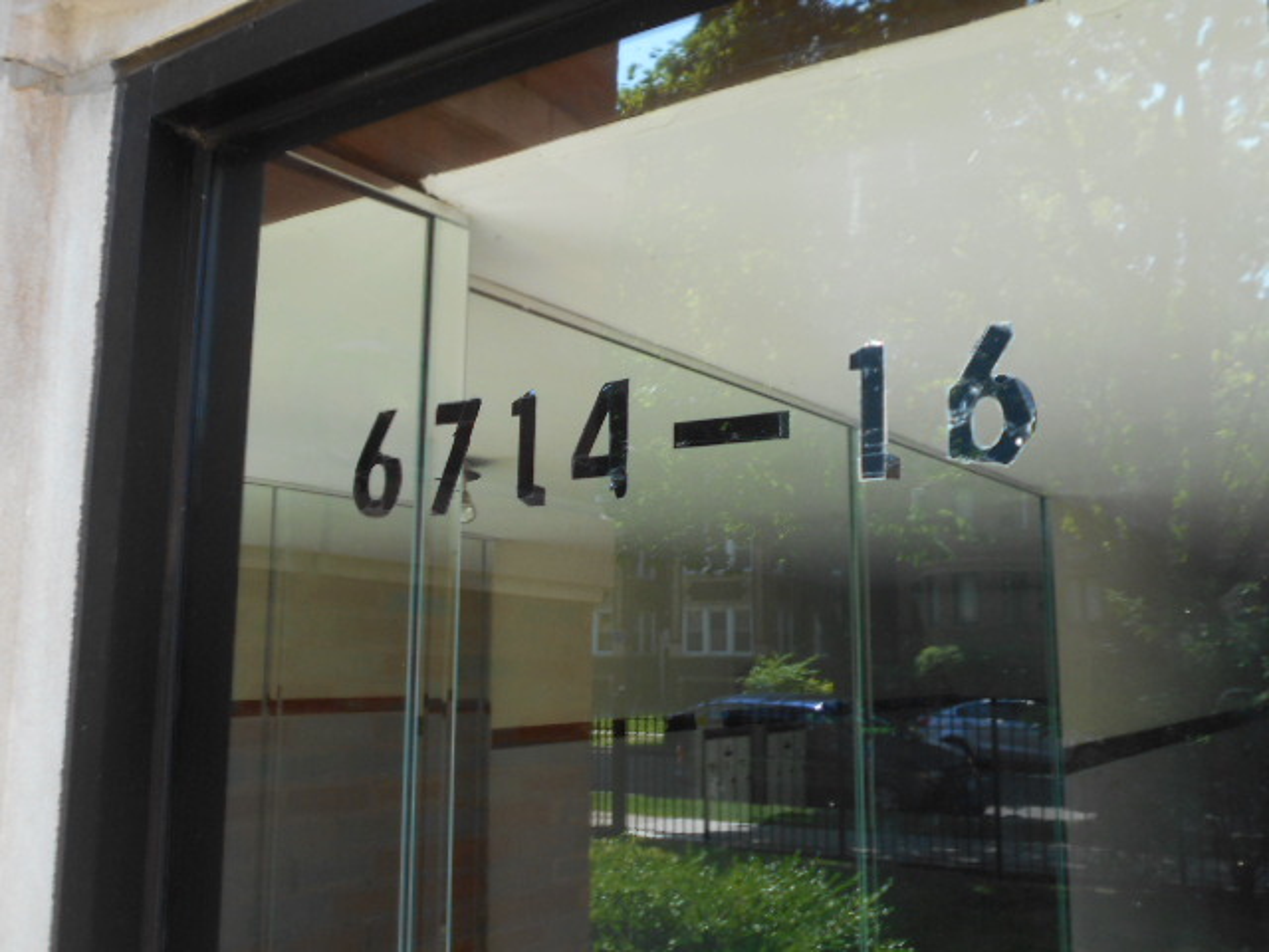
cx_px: 634
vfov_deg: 44.2
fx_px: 1173
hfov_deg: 56.8
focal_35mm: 32
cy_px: 476
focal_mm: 5.8
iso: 80
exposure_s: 1/100
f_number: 3.6
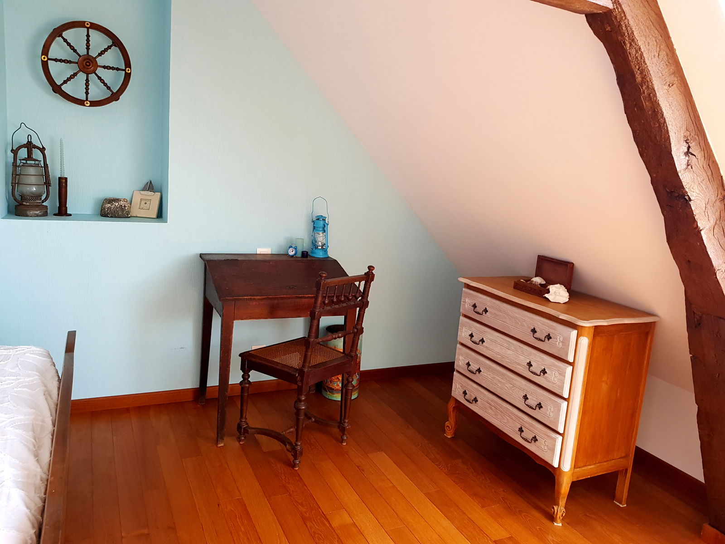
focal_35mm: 26
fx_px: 545
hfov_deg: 67.3
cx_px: 362
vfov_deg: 53.1
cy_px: 272
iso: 125
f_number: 1.7
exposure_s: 1/50
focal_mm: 4.2
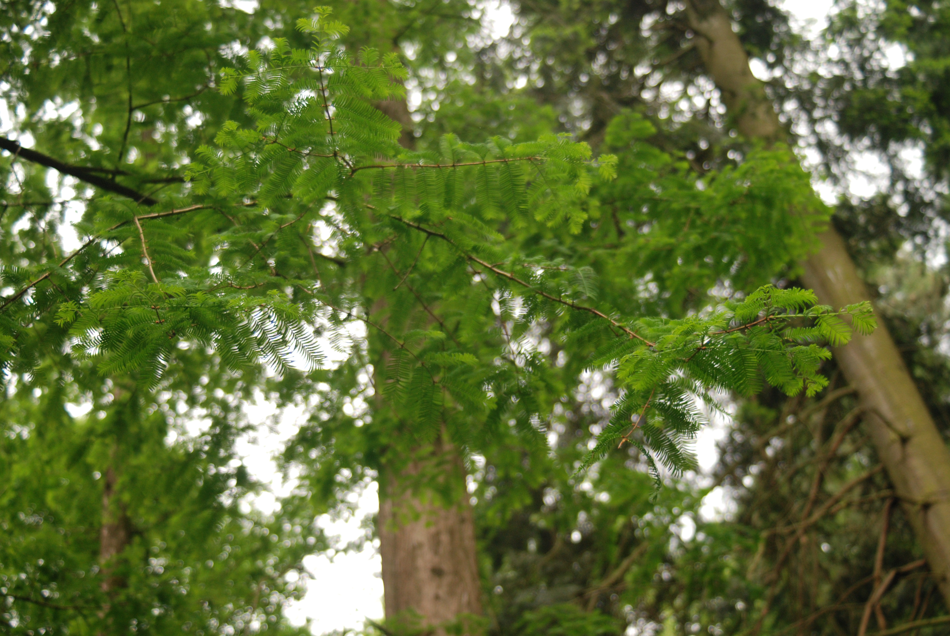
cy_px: 318
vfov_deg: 25.8
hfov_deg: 37.8
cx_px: 475
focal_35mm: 52
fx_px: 1387
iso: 400
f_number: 3.3
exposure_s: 1/160
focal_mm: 35
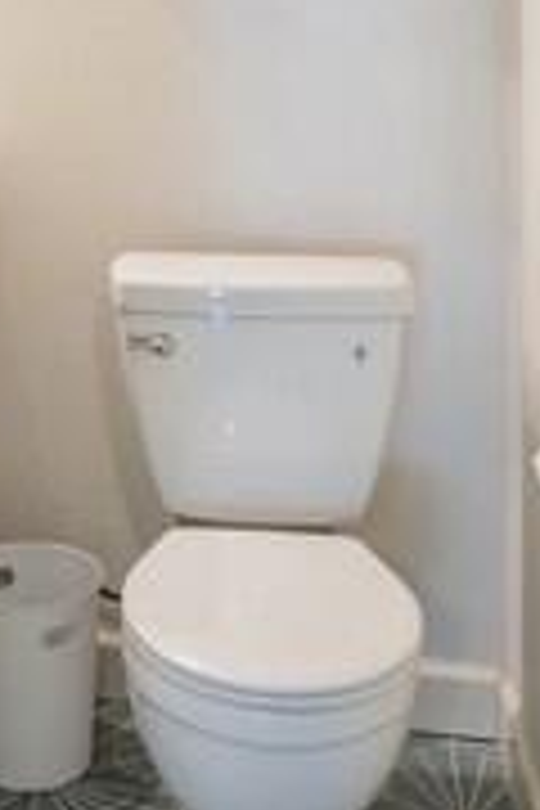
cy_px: -117
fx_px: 1350
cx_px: -18
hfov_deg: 21.7
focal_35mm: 60
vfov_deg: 29.5
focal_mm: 12
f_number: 8
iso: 200
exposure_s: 1/3
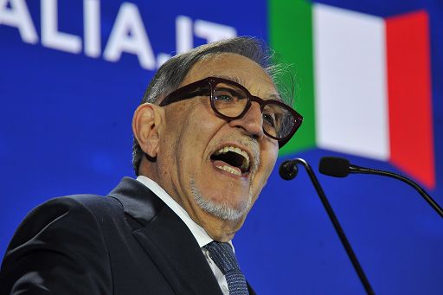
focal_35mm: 210
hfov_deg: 9.8
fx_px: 2583
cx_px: 222
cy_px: 148
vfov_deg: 6.5
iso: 1600
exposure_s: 1/160
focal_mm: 210
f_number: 5.6
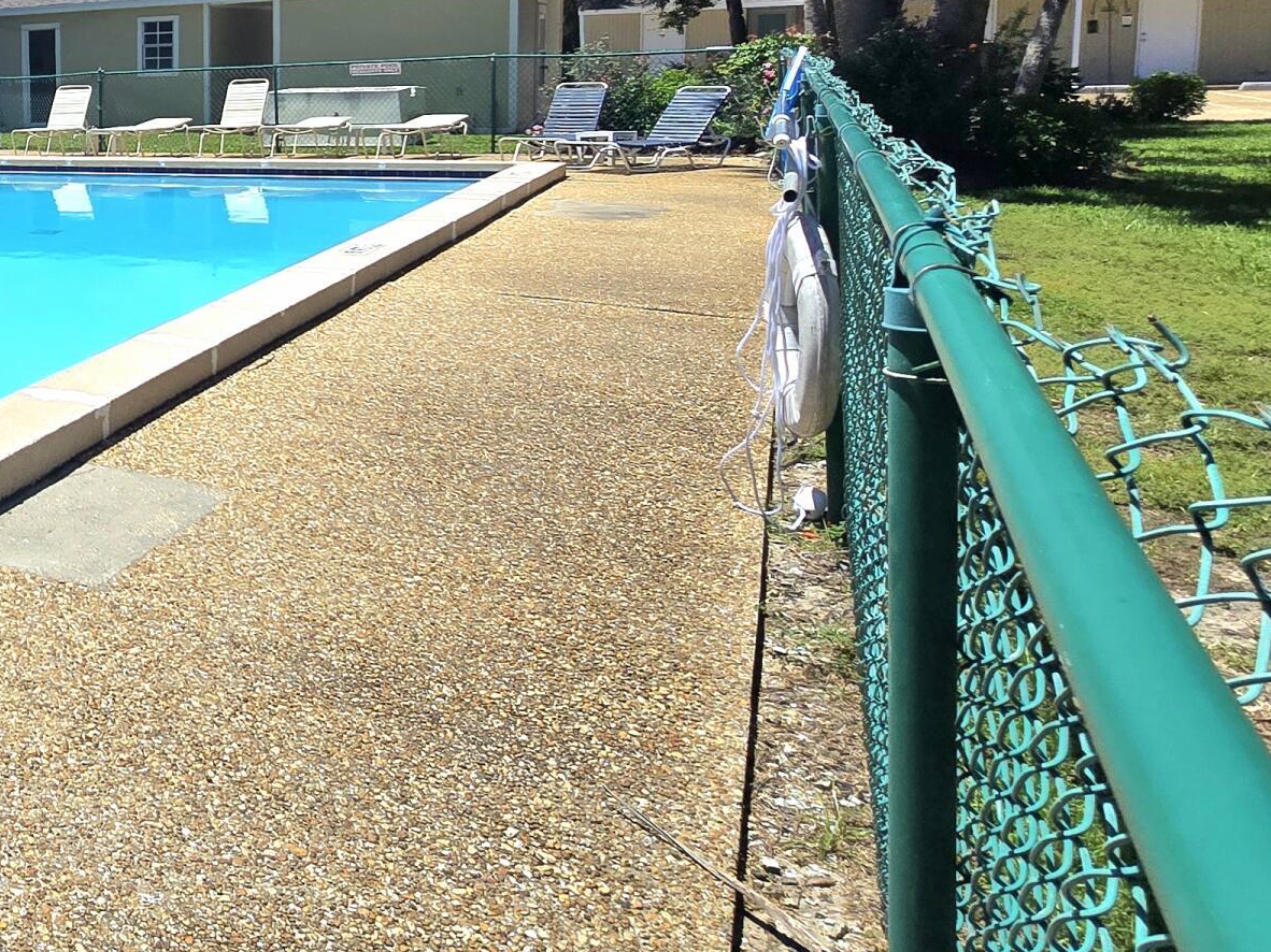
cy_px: 234
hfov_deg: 40.7
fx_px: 1211
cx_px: -215
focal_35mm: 33
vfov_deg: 41.6
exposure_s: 1/5000
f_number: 2.2
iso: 50
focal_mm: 2.2
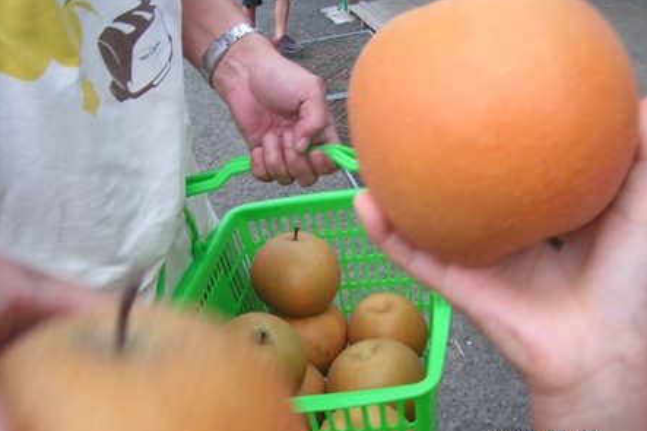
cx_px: 324
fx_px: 719
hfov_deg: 48.5
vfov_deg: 33.3
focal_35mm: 40
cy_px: 243
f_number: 3.2
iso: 50
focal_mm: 5.8
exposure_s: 1/40
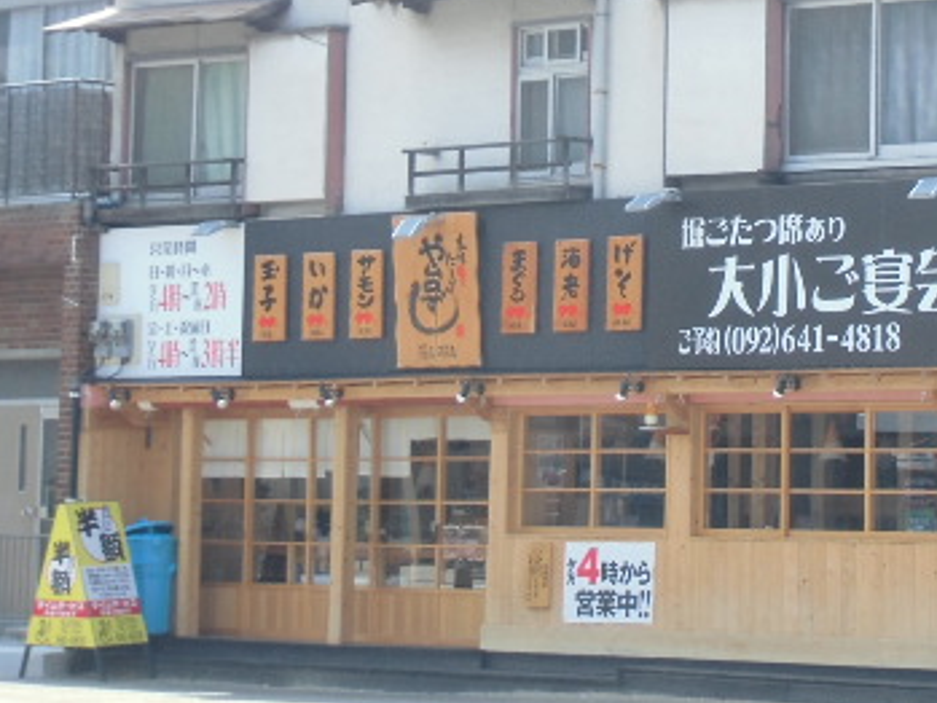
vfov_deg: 10.4
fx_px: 3872
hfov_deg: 13.7
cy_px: 156
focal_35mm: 143
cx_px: 792
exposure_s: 1/100
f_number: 4.9
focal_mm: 13.79
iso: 64
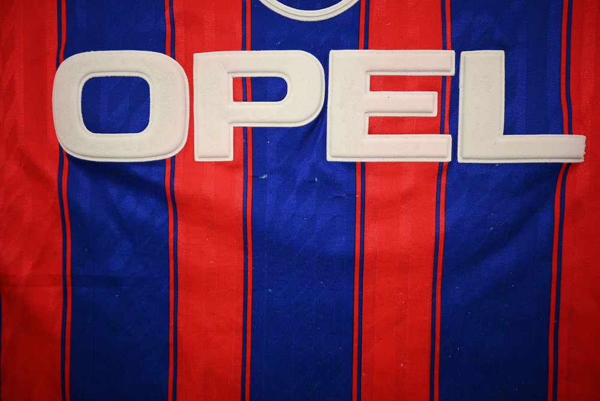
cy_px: 200
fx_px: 400
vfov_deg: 53.2
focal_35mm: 24
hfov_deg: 73.7
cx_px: 300
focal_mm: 24
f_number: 4.8
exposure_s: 1/125
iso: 200
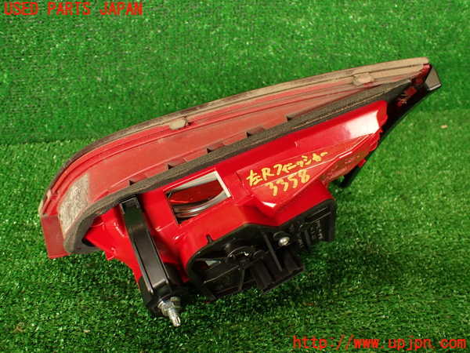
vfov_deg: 46.8
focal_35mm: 30
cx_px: 235
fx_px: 407
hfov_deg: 60.0
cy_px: 176
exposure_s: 1/60
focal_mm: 5.4
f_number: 2.3
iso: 200
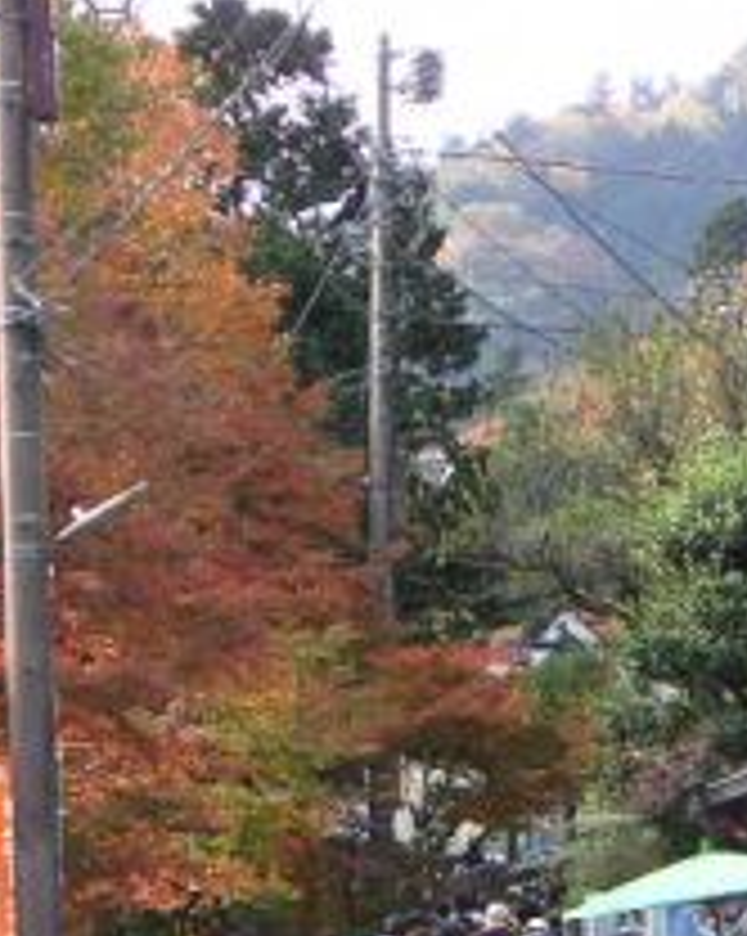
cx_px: 594
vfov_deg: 13.6
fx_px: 3902
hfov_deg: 10.9
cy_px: 686
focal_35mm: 141
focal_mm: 9.3
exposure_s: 1/125
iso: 64
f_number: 3.3
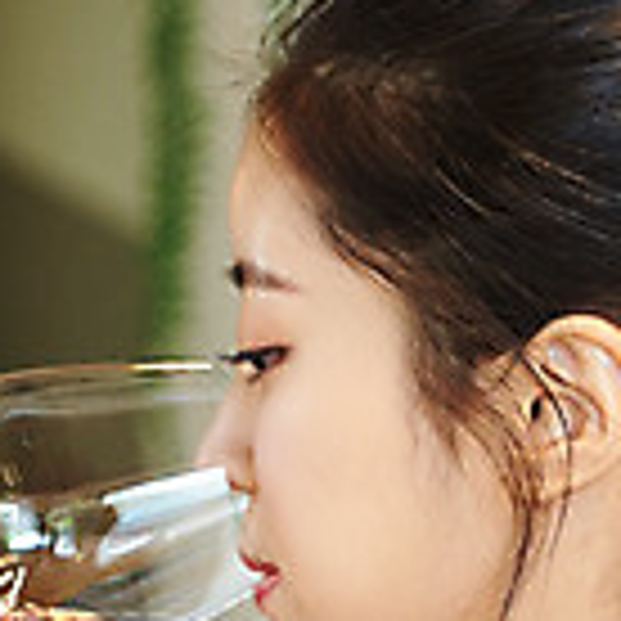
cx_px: -83
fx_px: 4648
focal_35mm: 229
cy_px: 518
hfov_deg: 7.6
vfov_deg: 7.6
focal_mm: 62
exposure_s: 1/160
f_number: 2.8
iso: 800
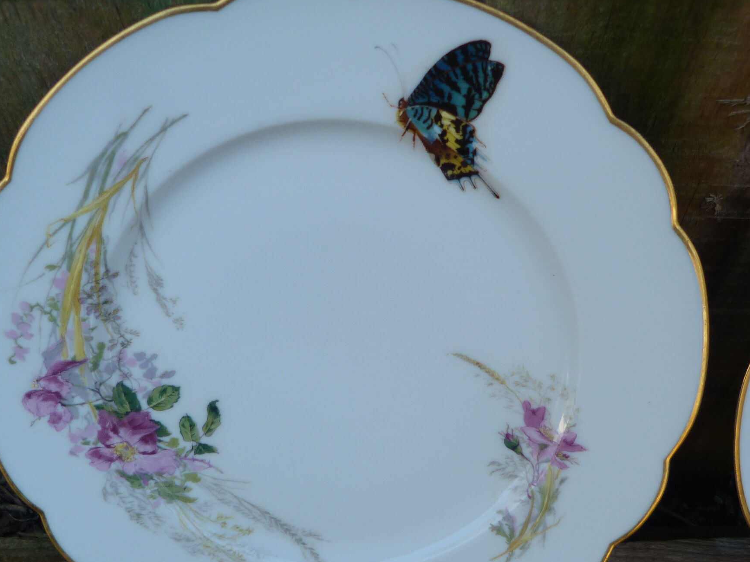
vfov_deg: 38.5
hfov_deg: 50.1
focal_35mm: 37
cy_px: 342
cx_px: 390
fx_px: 802
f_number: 2.8
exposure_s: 1/80
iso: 80
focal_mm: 4.5
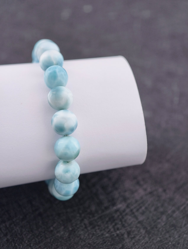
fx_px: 614
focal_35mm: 85
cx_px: 94
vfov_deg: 23.0
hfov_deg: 17.4
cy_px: 124
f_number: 2.67
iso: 125
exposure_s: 1/160
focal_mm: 22.48
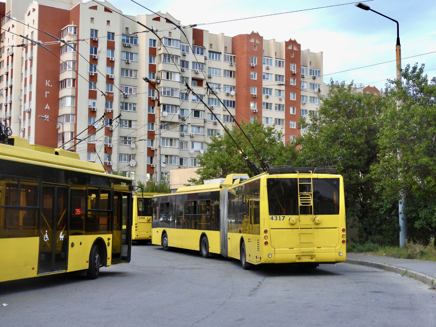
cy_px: 164
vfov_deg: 29.1
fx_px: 630
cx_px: 218
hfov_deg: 38.2
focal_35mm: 50
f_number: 3.5
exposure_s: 1/30
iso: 320
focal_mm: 8.9
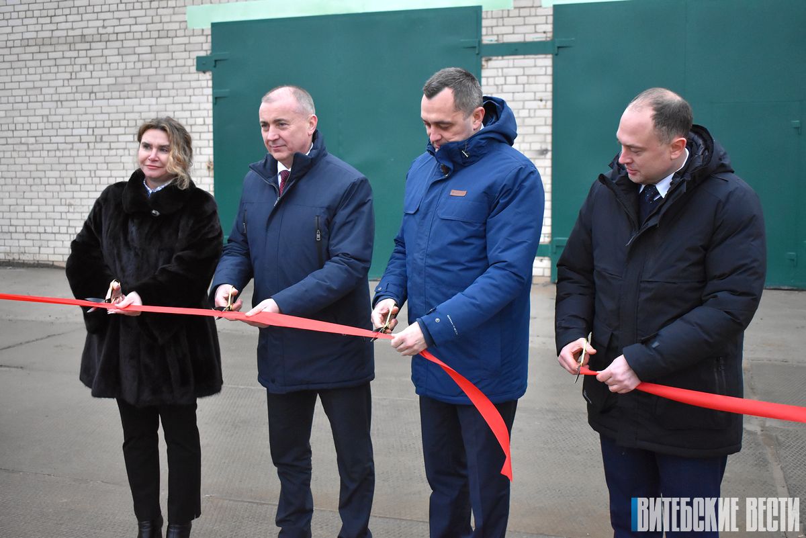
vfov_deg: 33.0
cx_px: 403
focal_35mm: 40
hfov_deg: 47.9
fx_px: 907
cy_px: 269
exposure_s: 1/500
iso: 2800
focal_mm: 27
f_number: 4
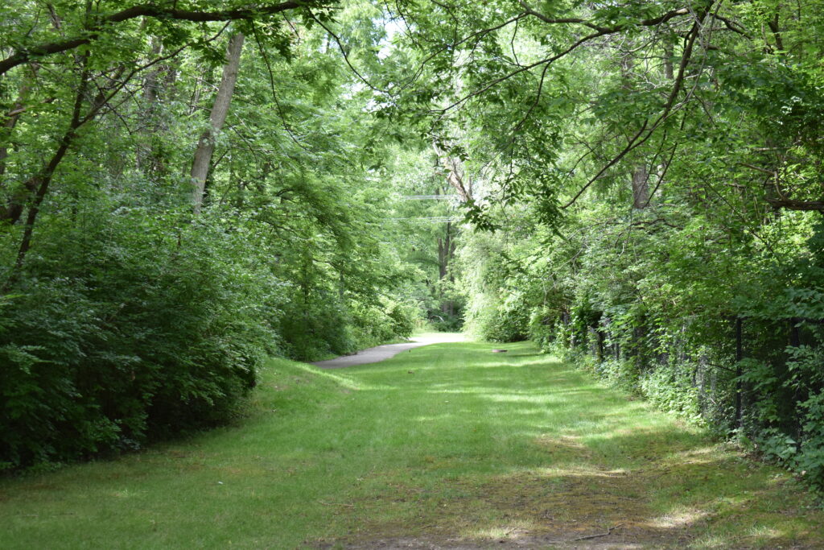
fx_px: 1236
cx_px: 412
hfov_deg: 36.9
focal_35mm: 54
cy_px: 275
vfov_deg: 25.1
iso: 400
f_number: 5.6
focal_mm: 36
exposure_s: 1/125
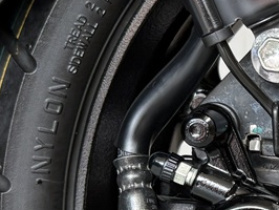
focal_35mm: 125
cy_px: 208
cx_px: 420
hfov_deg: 14.7
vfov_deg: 11.8
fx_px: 1008
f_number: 1.6
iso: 125
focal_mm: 5.96
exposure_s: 1/91
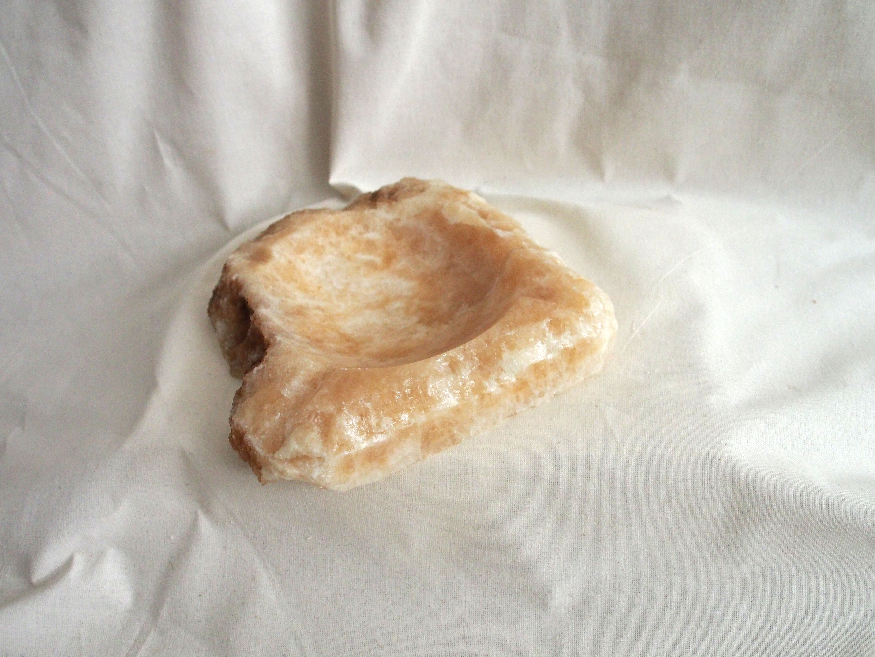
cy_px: 328
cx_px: 438
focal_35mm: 30
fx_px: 758
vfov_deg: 46.8
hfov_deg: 60.0
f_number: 4
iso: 1600
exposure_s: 1/60
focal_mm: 15
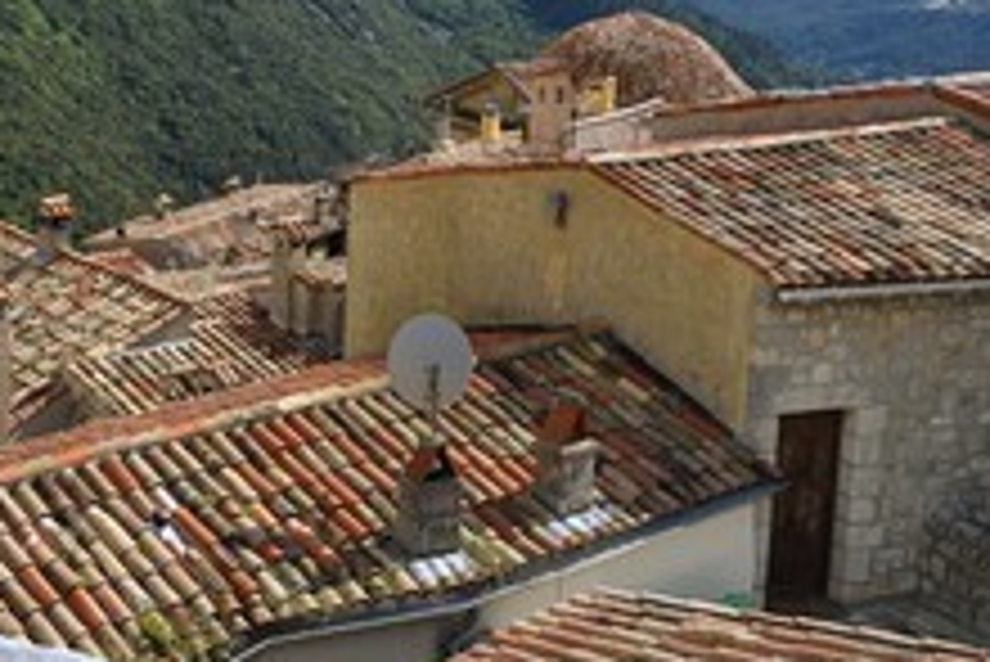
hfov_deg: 31.5
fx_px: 1679
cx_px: 117
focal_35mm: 61
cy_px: 117
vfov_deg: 22.0
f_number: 13
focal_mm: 32
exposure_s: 1/250
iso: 200
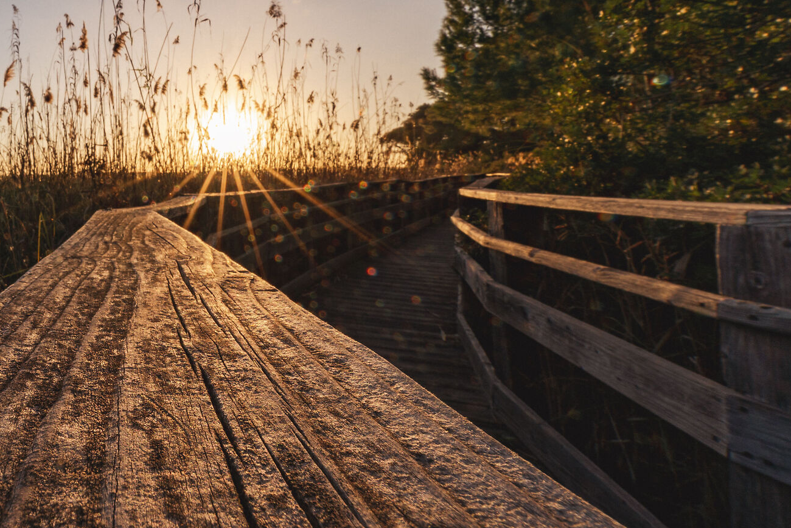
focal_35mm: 24
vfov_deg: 52.0
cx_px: 103
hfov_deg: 63.6
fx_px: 527
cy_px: 171
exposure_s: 1/30
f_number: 22
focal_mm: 13
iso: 100
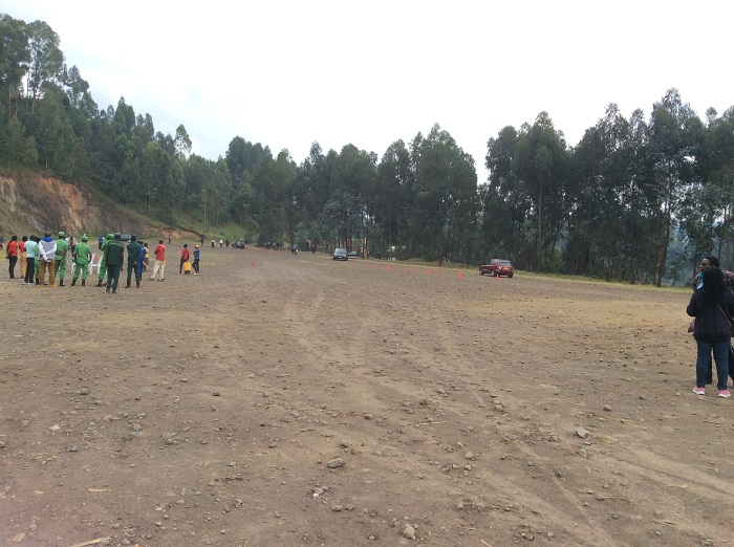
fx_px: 677
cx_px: 367
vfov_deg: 44.0
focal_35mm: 32
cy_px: 274
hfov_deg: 56.9
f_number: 2.4
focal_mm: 3.3
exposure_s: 1/286
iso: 32
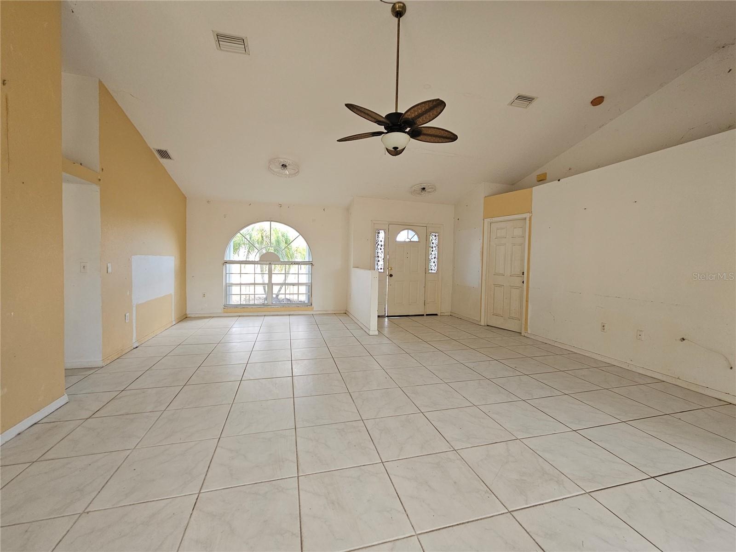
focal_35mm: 13
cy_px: 276
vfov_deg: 89.9
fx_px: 276
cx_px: 368
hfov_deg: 106.2
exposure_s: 1/60
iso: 80
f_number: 2.2
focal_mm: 2.2
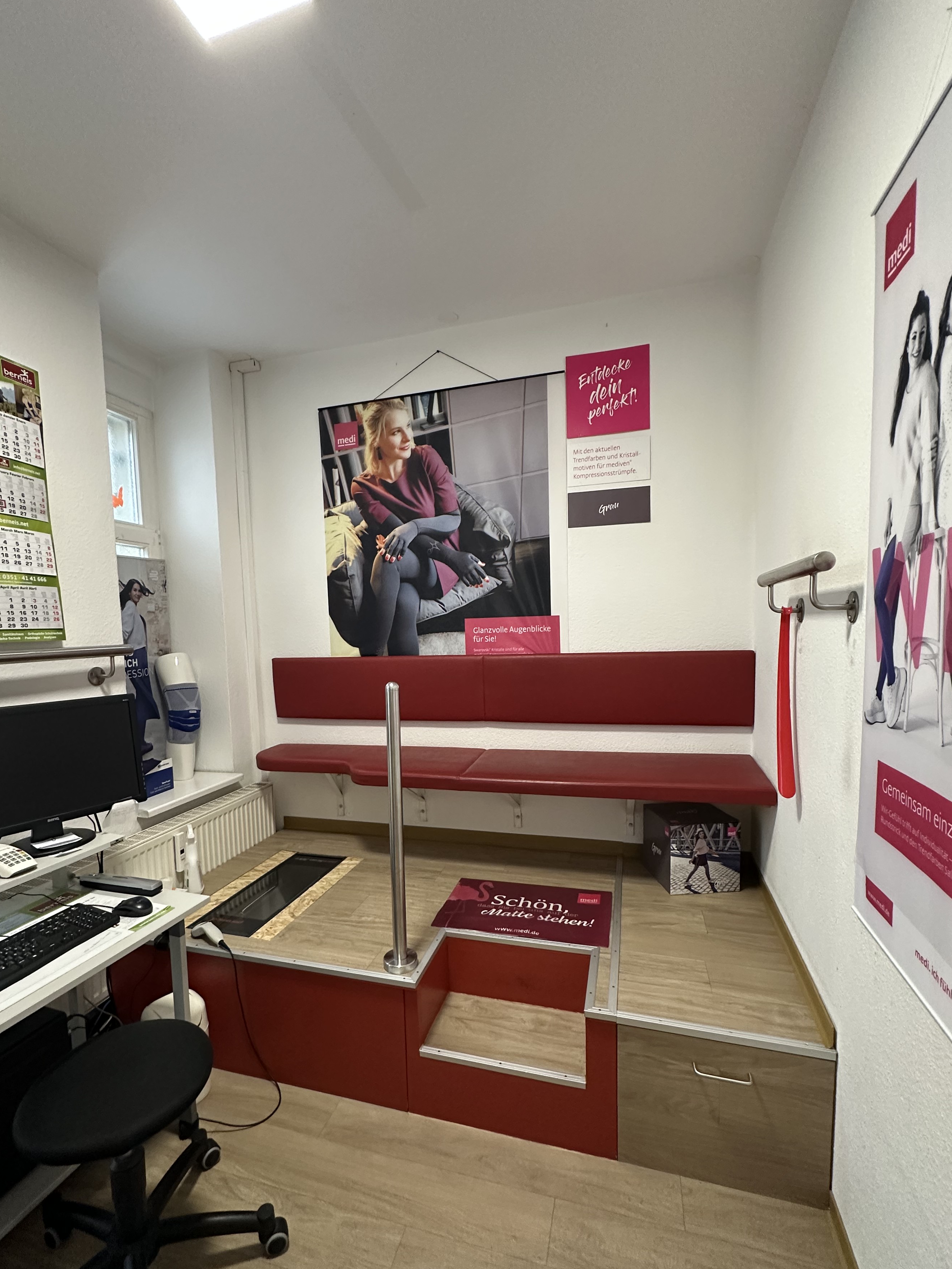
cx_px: 454
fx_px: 587
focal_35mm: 16
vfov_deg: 94.4
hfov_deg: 78.1
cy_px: 674
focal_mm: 2.22
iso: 320
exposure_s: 1/50
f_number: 2.2
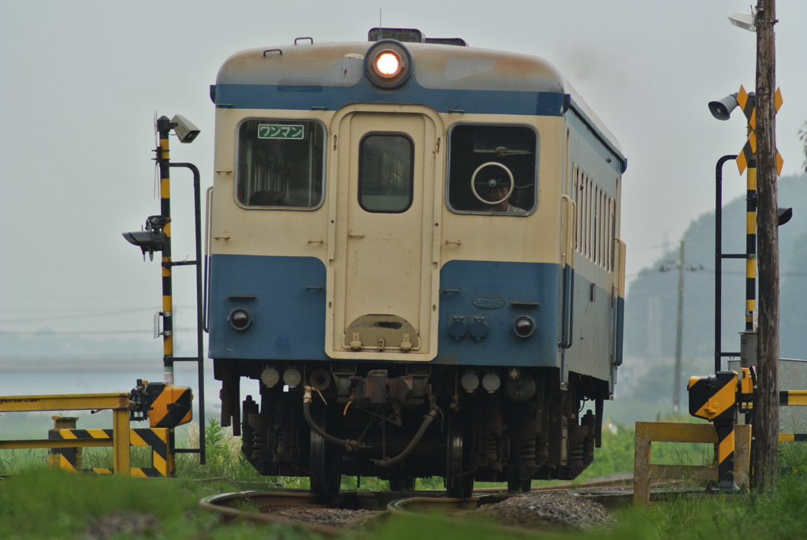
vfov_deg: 2.8
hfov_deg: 4.2
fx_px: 10905
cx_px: 404
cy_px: 270
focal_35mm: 486
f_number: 3.5
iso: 100
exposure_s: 1/200
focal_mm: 180
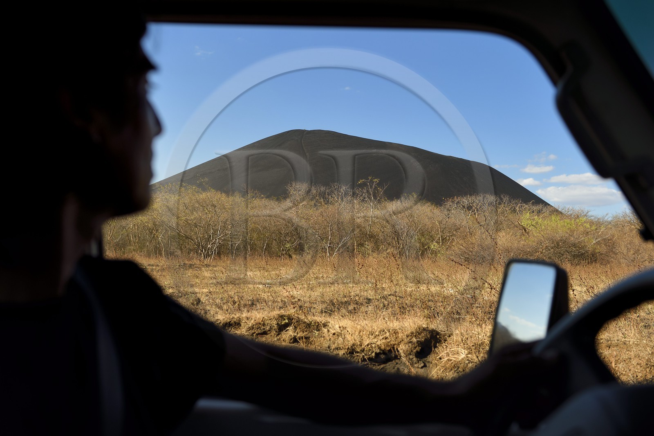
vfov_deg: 41.1
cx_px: 327
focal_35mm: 32
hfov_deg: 58.7
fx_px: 581
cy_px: 218
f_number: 4
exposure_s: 1/1000
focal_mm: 32
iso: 200
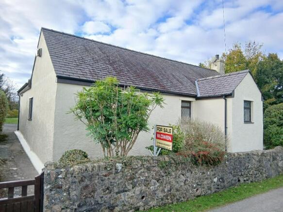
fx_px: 213
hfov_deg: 67.3
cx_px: 142
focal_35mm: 26
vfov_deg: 53.0
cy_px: 106
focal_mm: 3.98
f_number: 1.8
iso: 20
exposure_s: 1/156
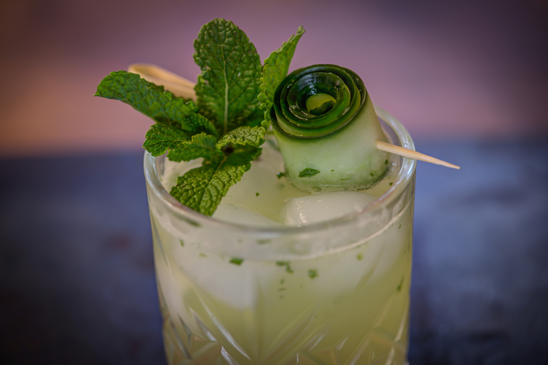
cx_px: 274
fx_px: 1598
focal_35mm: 105
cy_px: 182
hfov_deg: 19.5
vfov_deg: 13.0
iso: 160
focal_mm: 105
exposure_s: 1/3.33
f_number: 4.5
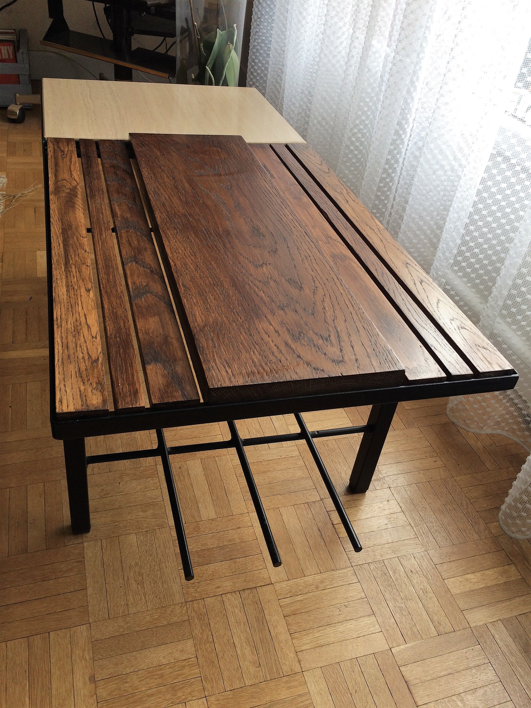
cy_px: 354
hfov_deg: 48.2
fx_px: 593
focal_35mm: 29
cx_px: 266
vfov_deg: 61.7
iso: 32
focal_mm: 4.15
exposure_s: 1/50
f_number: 2.2
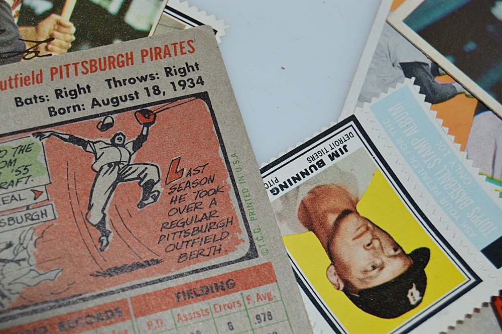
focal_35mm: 82
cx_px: 251
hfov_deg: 24.6
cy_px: 167
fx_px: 1149
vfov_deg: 16.5
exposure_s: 1/60
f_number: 8
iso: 100
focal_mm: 55
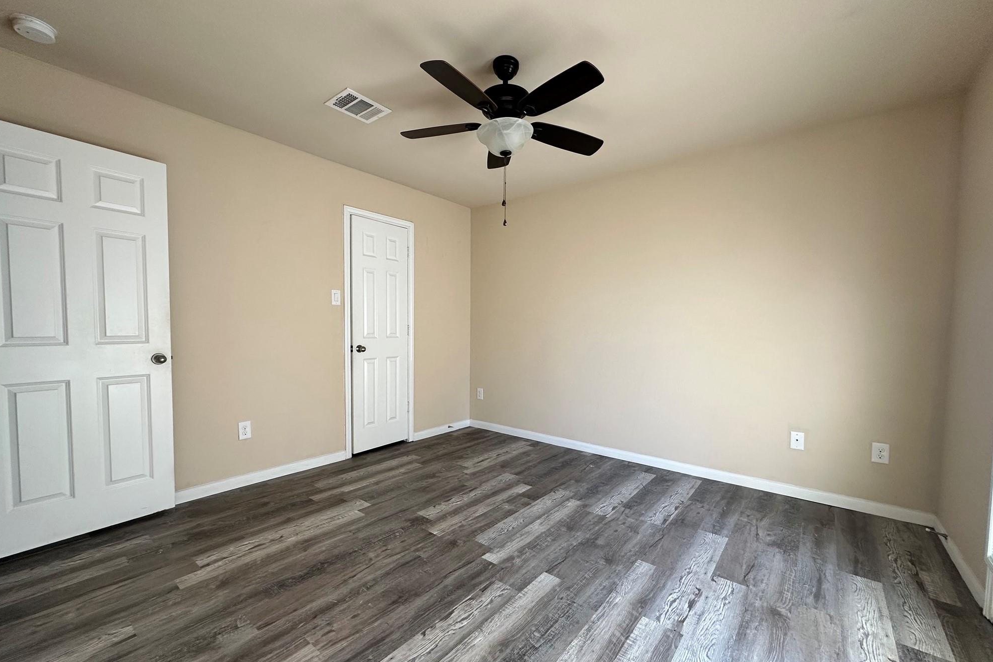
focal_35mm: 15
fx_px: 414
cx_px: 490
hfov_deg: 100.4
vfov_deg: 77.3
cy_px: 344
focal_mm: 2.22
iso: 160
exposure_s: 1/99
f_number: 2.2
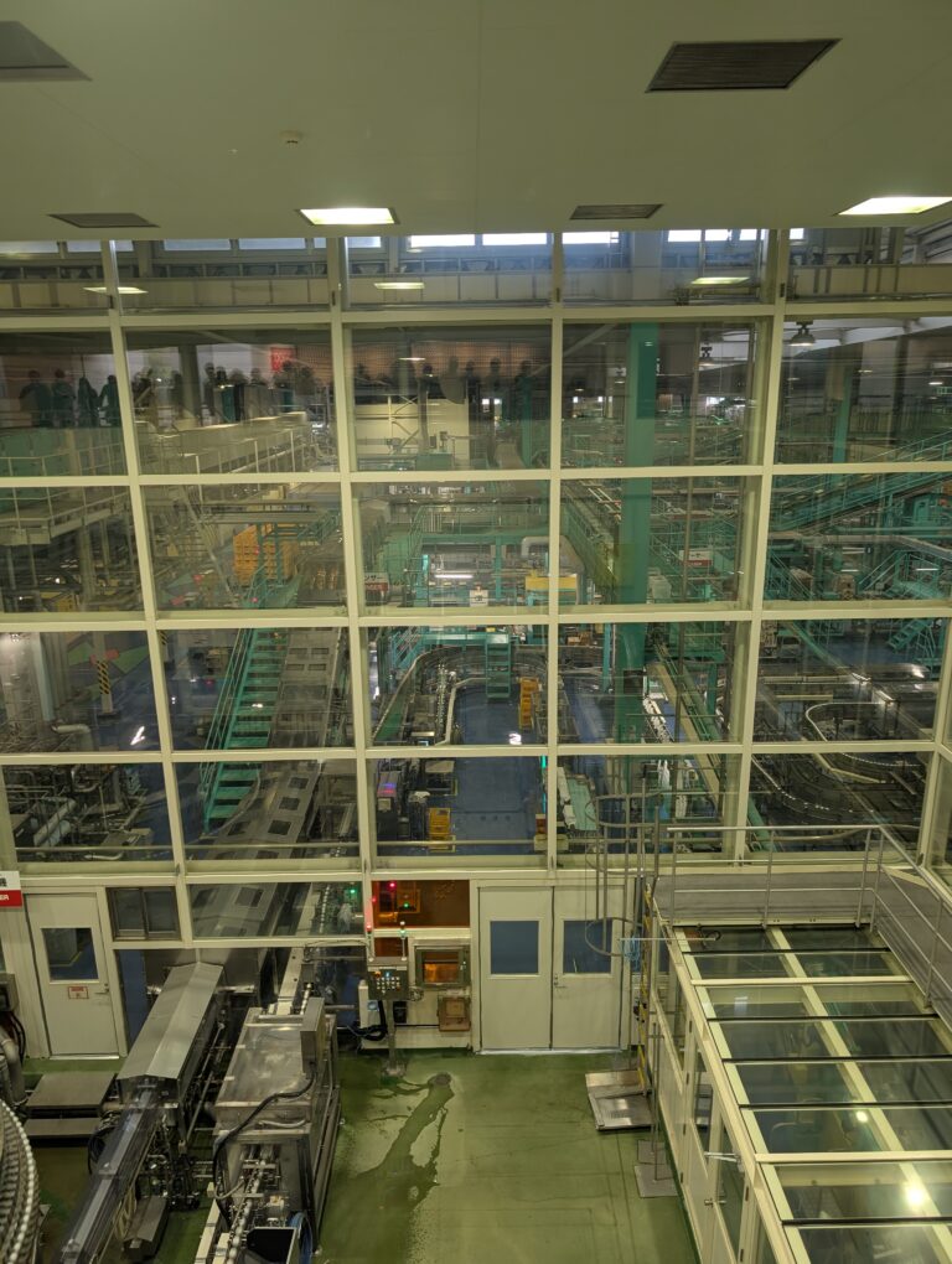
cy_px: 632
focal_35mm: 24
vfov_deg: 71.5
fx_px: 878
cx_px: 476
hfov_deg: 56.9
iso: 137
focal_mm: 6.9
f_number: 1.68
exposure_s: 1/60
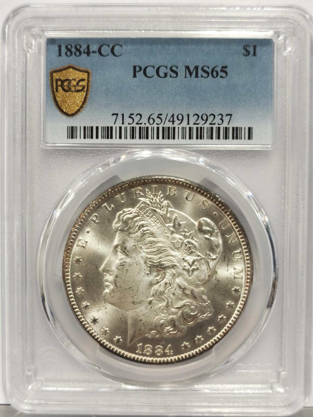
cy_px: 208
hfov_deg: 27.0
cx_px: 156
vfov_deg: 35.5
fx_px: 651
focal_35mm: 54
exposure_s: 1/100
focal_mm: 5.56
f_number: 16
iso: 100
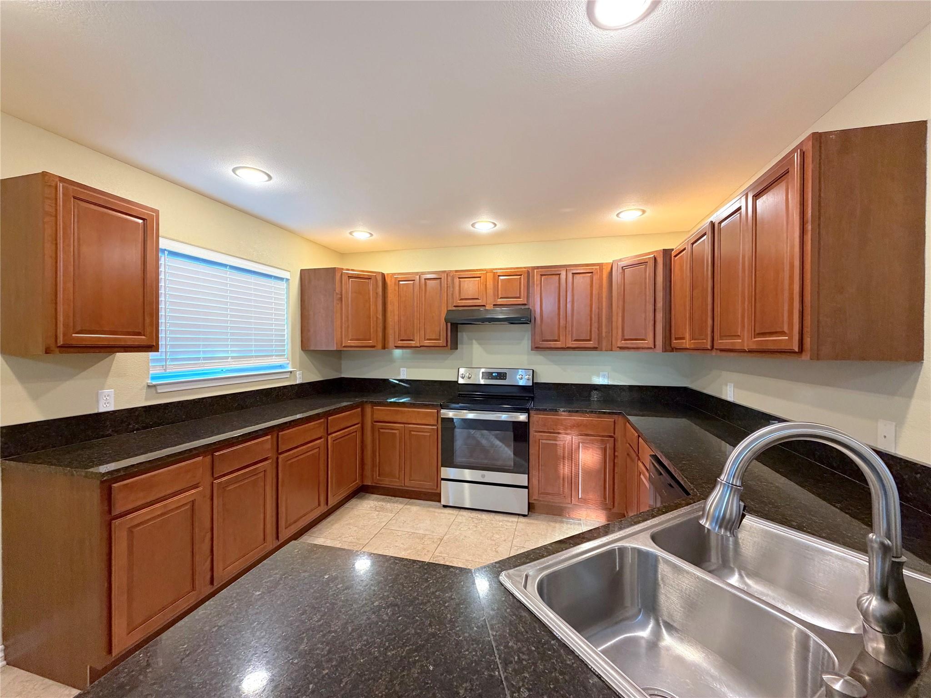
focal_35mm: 14
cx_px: 466
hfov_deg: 102.1
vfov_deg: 85.7
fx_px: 377
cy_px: 349
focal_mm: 2.22
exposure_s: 1/60
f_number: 2.2
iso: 400
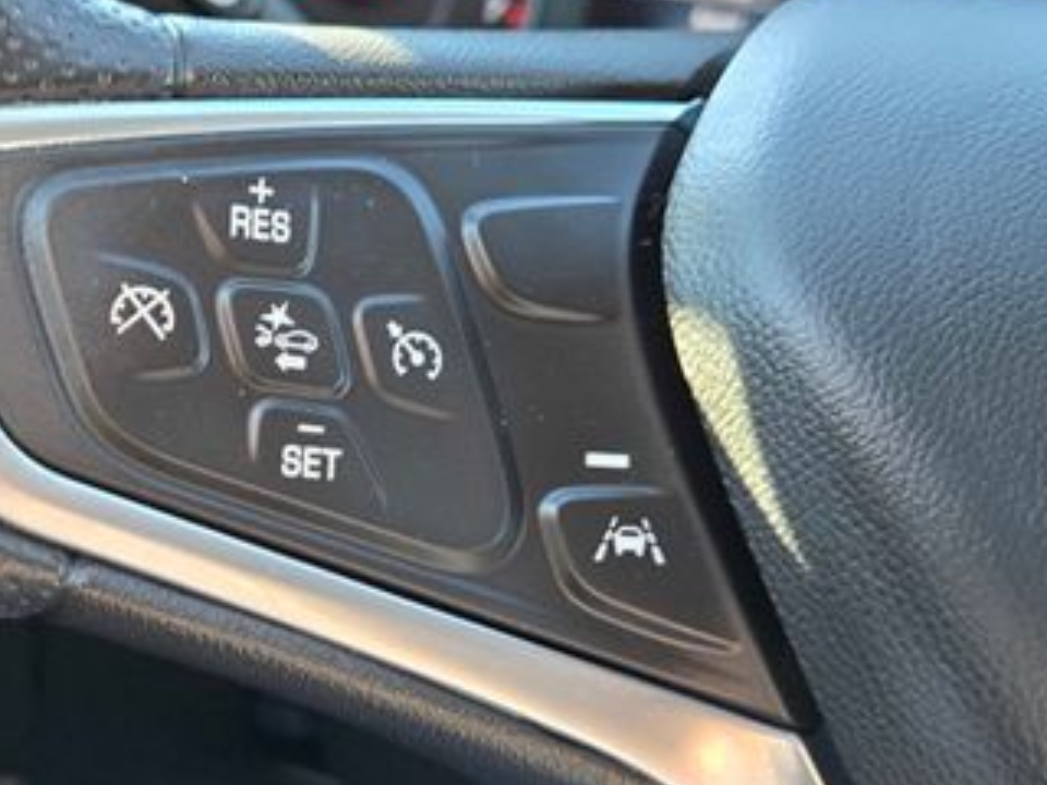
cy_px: 428
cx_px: 255
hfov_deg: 40.0
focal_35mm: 46
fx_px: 1391
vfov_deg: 31.5
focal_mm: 5.4
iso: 160
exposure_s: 1/120
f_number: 1.8
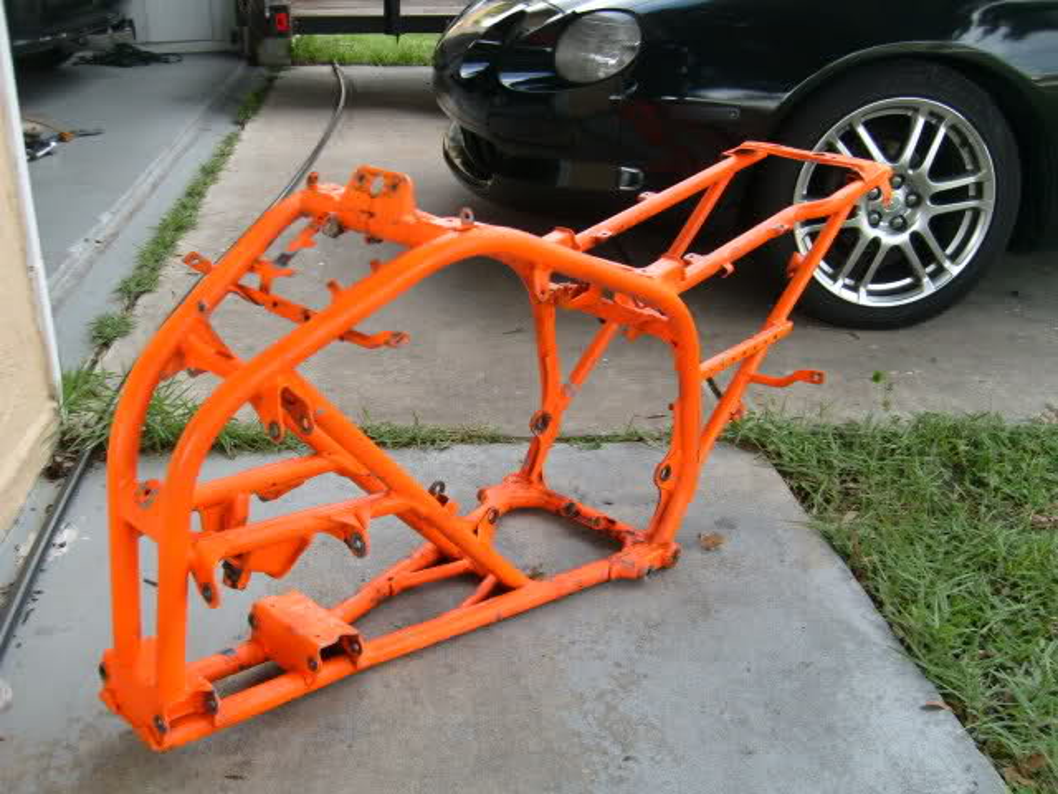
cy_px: 397
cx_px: 529
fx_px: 1070
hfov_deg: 52.6
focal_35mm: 35
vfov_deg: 40.7
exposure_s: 1/90
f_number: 2.8
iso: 80
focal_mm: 5.8
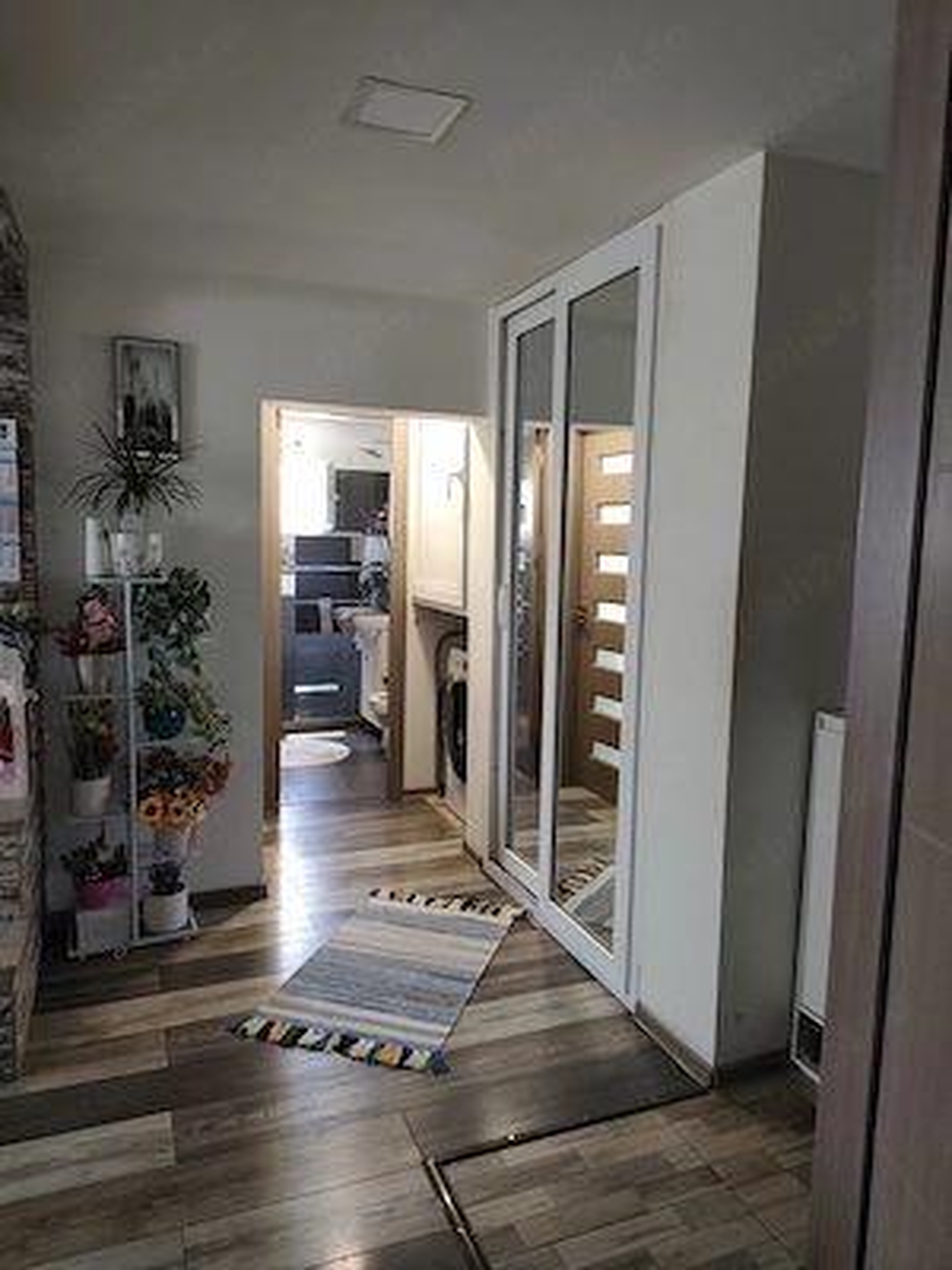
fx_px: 843
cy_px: 635
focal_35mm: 23
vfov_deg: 73.9
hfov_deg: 58.9
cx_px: 476
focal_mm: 6.19
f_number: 1.65
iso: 800
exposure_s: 1/50
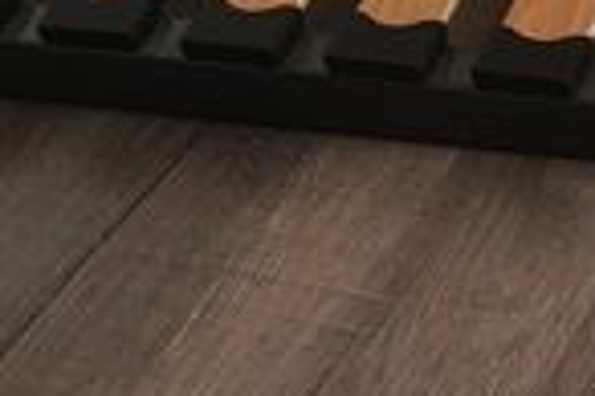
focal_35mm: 185
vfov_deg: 6.3
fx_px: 3054
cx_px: 1443
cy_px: -1057
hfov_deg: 9.8
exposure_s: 1/100
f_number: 1.8
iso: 64
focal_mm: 5.4
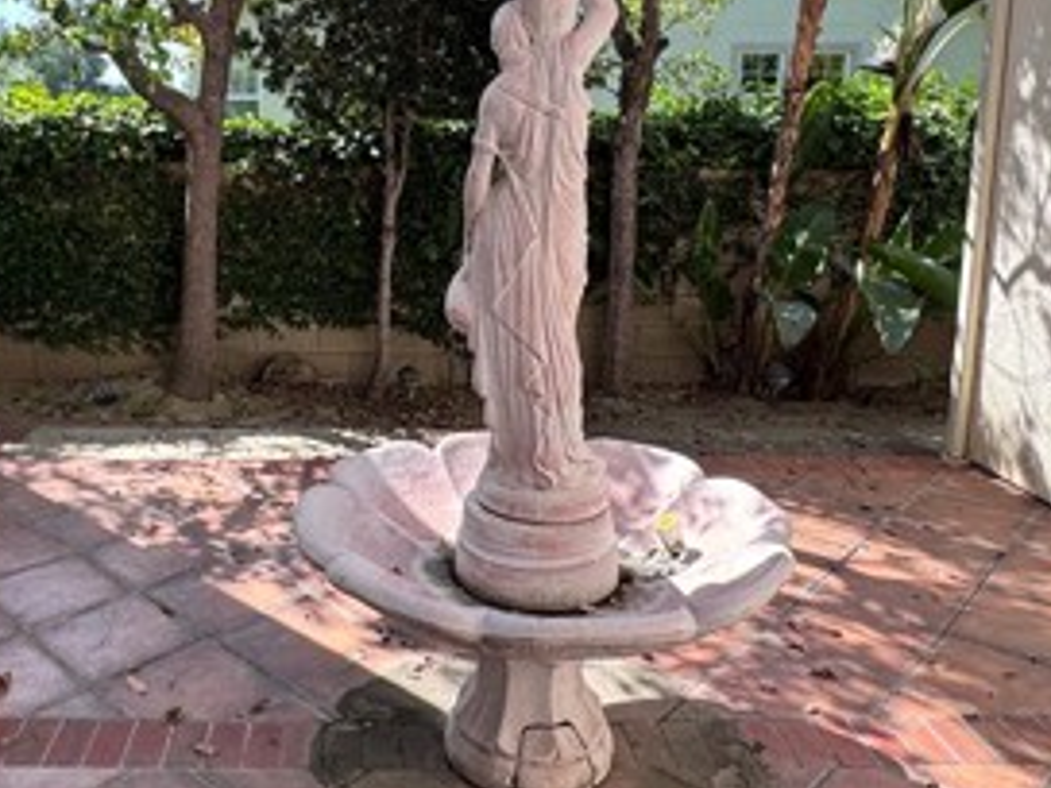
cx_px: 375
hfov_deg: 54.5
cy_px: 305
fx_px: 1002
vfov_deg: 42.7
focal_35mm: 33
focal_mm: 2.22
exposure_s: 1/277
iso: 40
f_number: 2.2
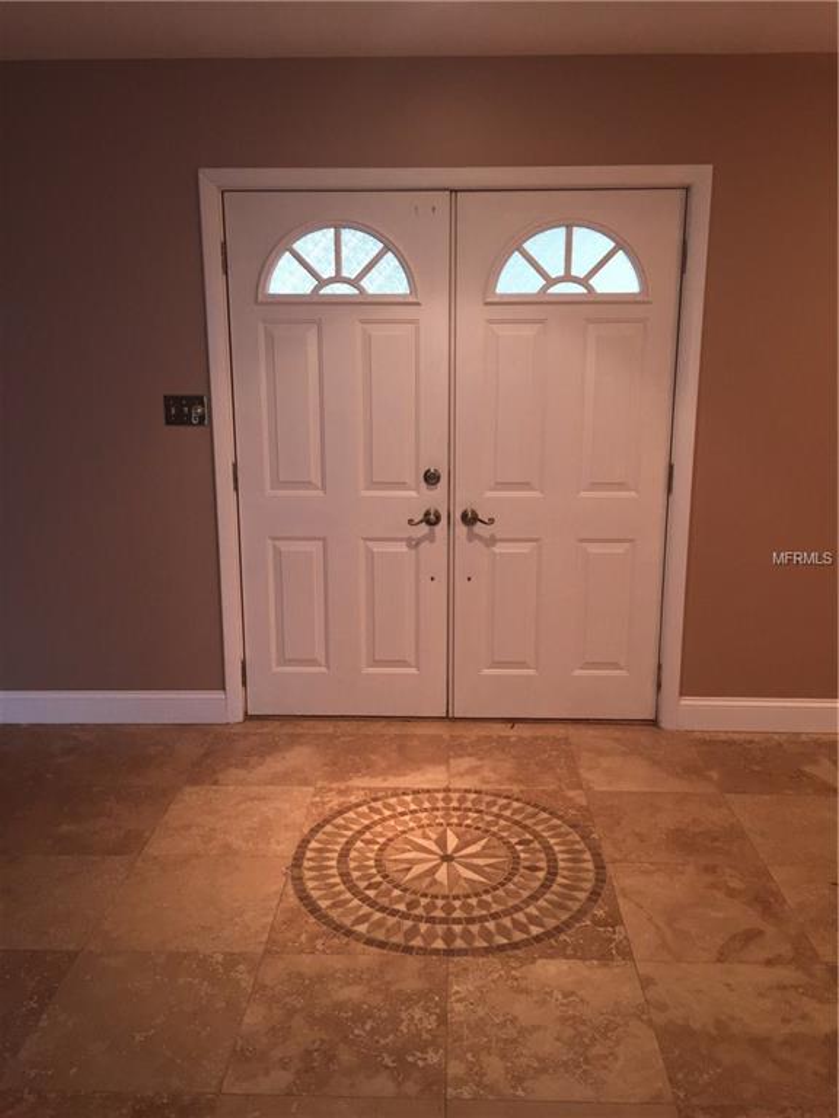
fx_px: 937
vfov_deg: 61.7
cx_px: 420
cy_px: 559
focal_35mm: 29
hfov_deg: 48.2
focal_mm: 4.15
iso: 80
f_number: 2.2
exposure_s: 1/30
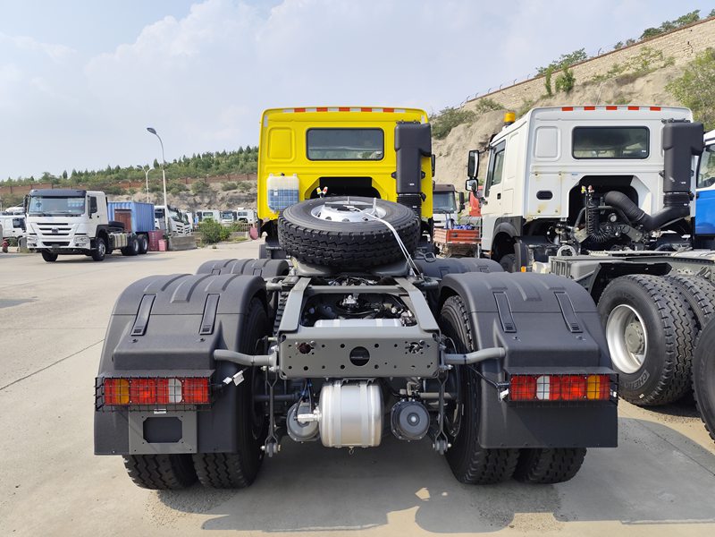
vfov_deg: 58.9
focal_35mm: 23
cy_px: 268
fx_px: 475
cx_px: 358
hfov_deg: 73.9
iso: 50
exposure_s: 1/1027
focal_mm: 6.14
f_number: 1.65
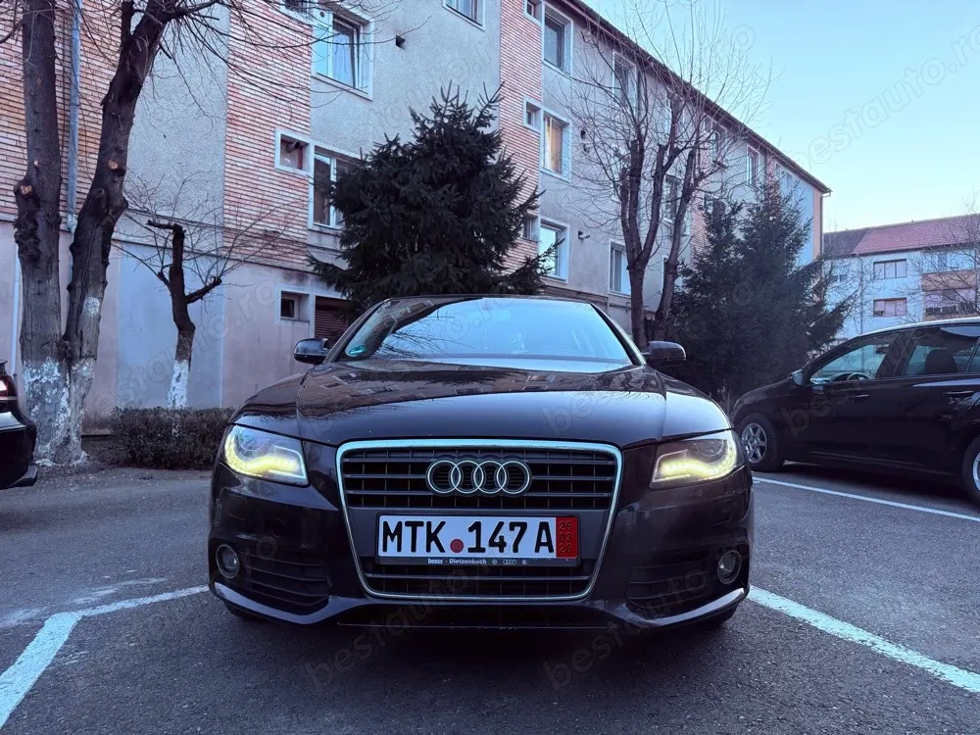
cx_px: 490
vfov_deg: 56.8
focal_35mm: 24
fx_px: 679
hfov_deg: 71.6
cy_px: 368
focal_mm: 6.76
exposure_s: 1/48
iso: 250
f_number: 1.78
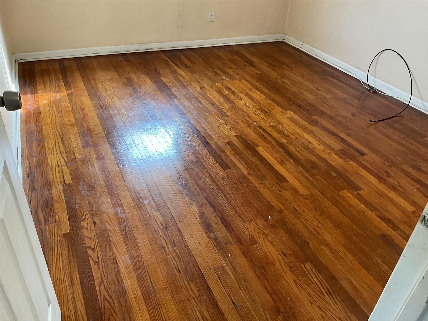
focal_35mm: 29
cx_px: 214
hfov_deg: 61.7
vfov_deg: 48.2
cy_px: 160
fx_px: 359
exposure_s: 1/60
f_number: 1.8
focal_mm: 3
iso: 80
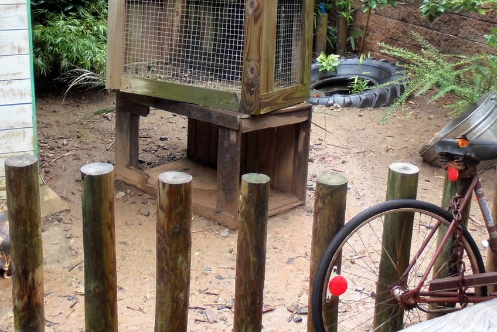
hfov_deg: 38.8
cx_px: 210
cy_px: 79
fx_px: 704
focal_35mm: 51
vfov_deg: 26.1
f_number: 3.5
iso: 80
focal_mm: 4.6
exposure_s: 1/30
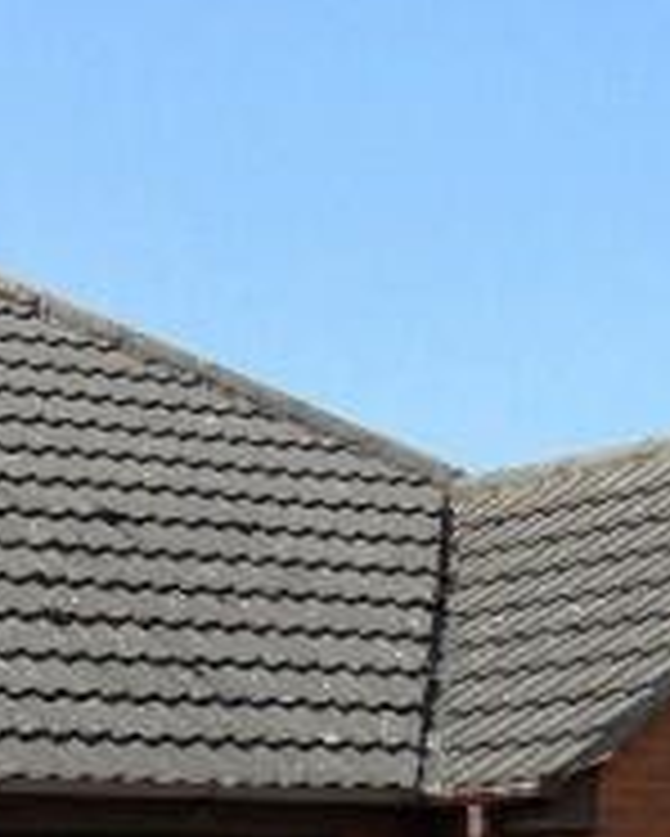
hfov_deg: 11.1
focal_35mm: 129
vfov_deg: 13.8
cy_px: 1328
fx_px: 3195
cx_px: -576
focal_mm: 3.9
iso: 80
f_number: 3.2
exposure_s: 1/750
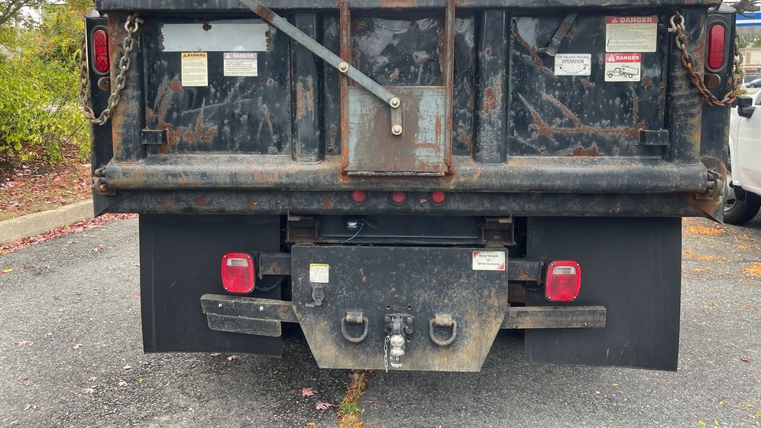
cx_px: 384
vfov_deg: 41.2
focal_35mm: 28
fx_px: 565
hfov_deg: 67.9
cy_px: 160
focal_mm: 5.1
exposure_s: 1/121
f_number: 1.6
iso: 64
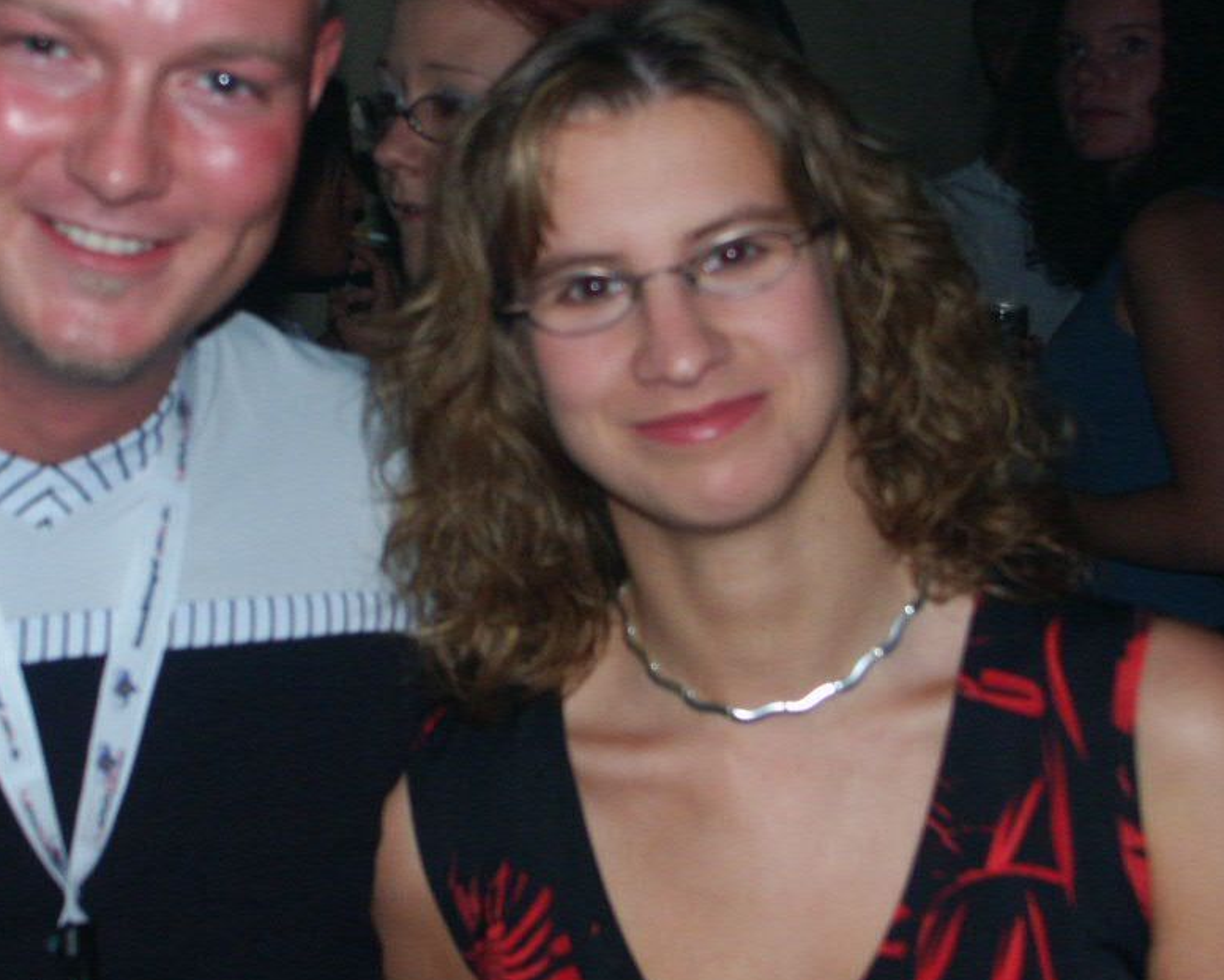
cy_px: 423
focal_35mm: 66
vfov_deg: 23.1
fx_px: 2391
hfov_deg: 28.5
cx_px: 396
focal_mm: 10.64
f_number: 2.8
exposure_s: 1/45
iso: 200
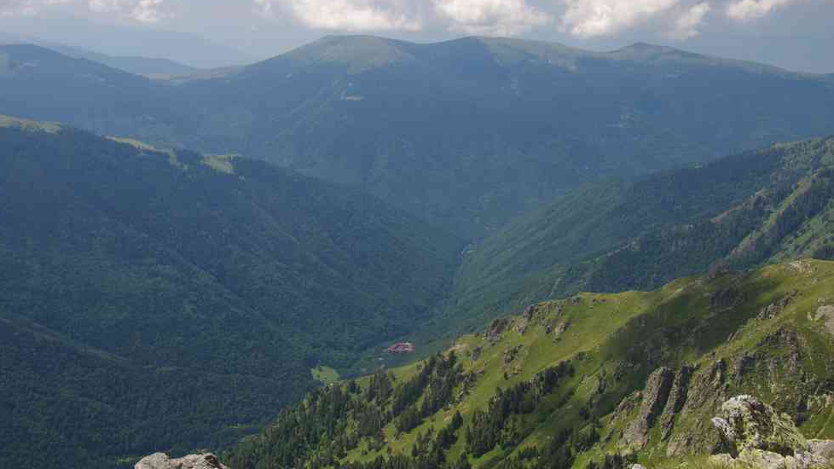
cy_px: 234
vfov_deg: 26.0
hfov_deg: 44.6
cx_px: 418
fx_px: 1017
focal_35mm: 46
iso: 200
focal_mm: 29.4
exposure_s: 1/60
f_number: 11
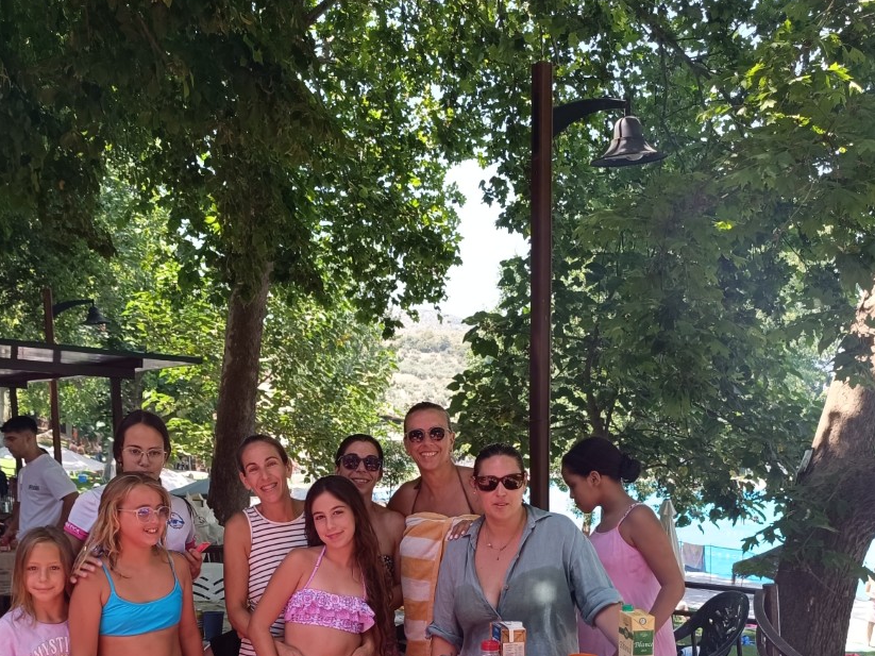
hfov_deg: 44.7
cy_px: 565
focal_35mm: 42
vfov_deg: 32.9
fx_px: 1061
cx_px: 370
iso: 54
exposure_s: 1/100
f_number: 1.65
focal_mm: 6.14
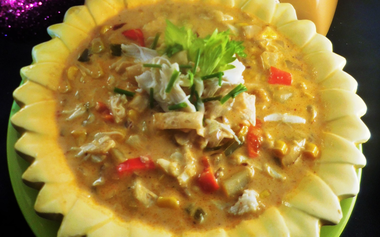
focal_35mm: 27
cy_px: 113
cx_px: 190
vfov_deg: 46.0
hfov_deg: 68.4
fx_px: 280
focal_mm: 4.5
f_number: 3.3
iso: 125
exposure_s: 1/50
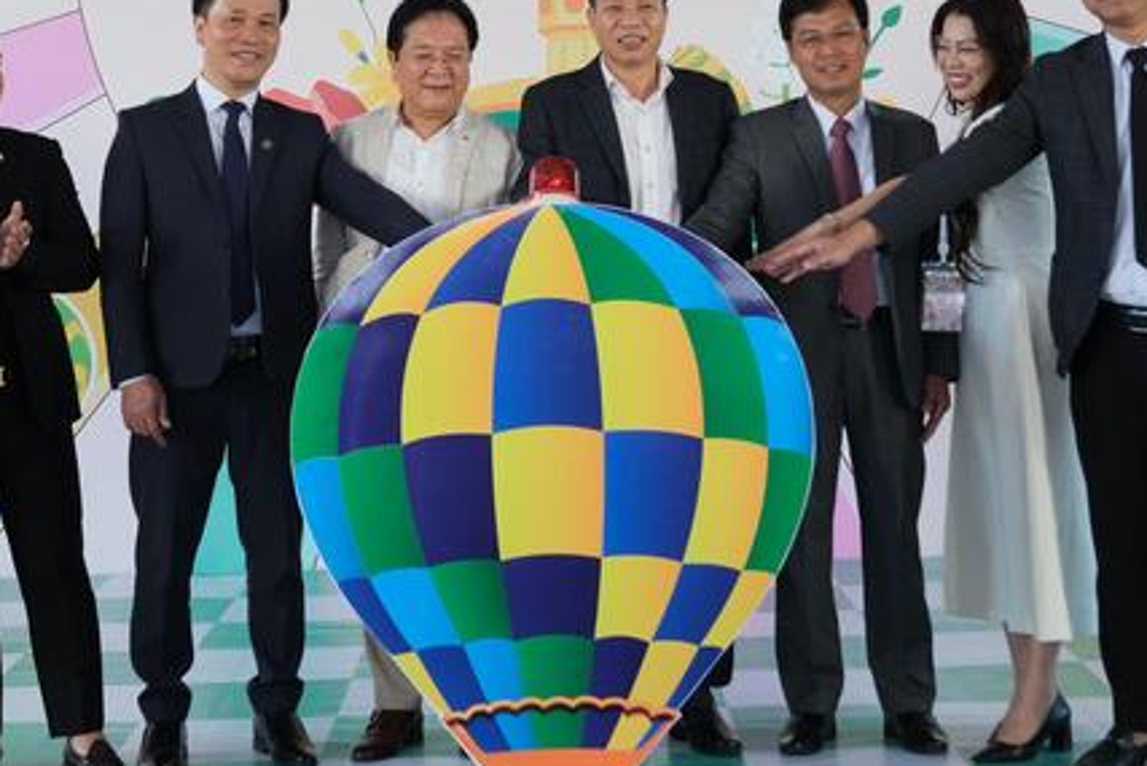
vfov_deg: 18.5
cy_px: 144
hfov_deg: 27.7
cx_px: 510
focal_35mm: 73
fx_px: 2327
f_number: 4
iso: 320
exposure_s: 1/400
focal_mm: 26
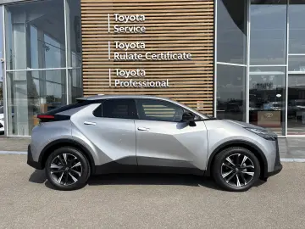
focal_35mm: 26
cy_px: 114
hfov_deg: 67.3
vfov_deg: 53.1
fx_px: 229
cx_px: 152
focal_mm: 5.96
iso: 50
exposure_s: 1/4630
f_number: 1.6
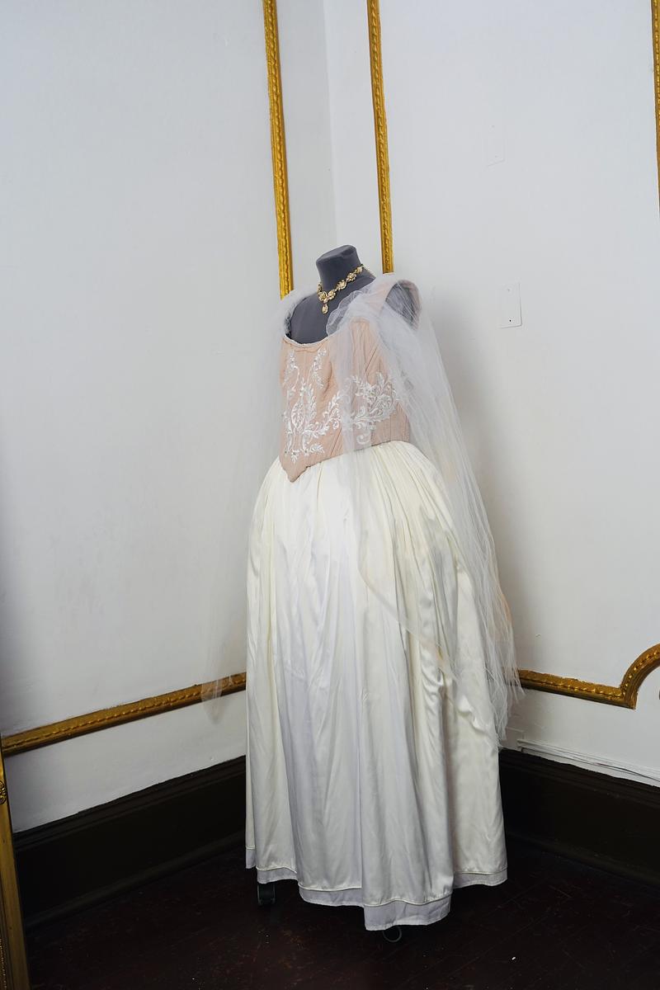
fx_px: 1017
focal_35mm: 37
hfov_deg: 35.9
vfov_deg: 51.9
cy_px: 495
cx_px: 330
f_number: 5
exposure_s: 1/160
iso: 1000
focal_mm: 37
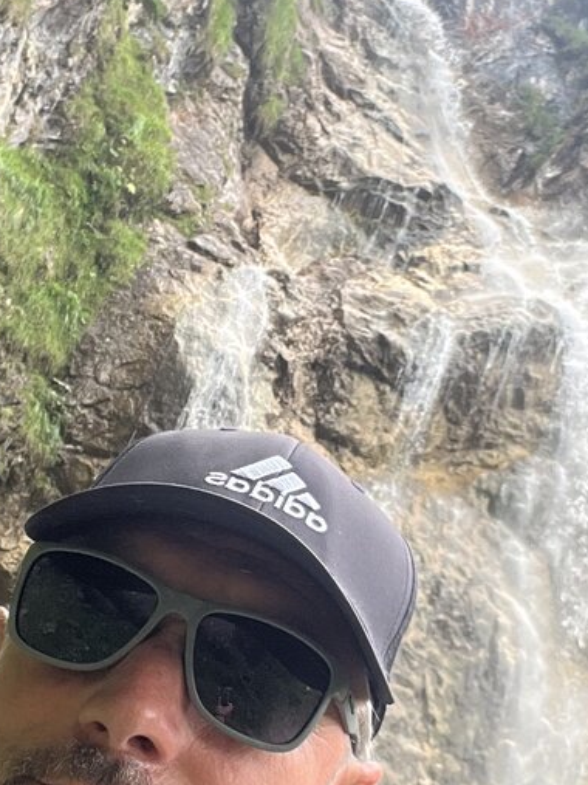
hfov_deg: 20.7
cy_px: 463
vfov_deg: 27.4
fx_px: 1609
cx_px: 305
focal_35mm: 71
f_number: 2.2
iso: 64
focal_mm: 2.71
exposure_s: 1/121
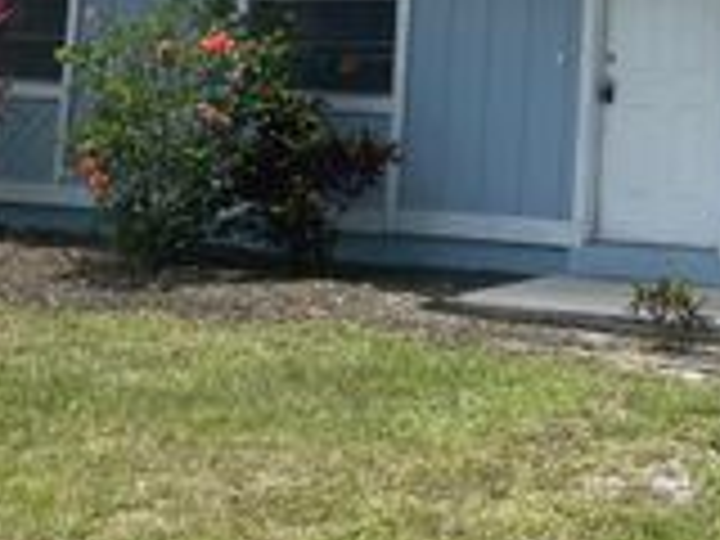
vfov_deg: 16.9
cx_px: 891
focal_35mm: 81
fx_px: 1685
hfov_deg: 22.1
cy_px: -205
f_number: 1.6
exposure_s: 1/6993
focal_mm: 5.1
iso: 32
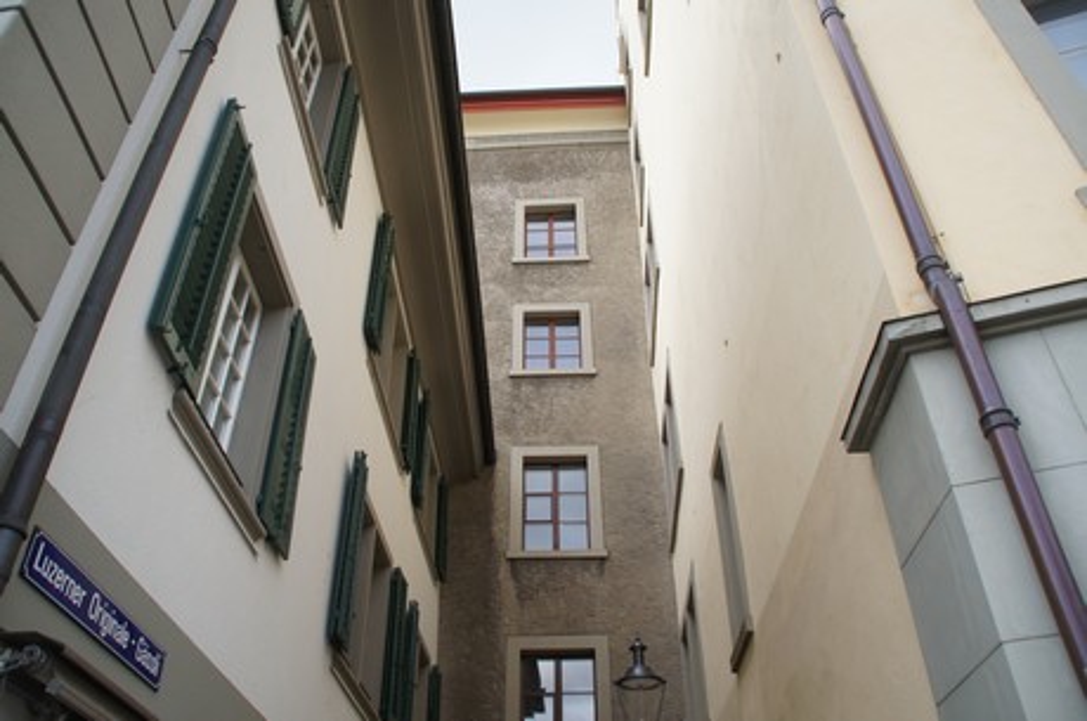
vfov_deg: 47.8
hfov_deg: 67.5
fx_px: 814
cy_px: 360
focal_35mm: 27
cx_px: 544
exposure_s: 1/125
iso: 100
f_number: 5.6
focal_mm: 18
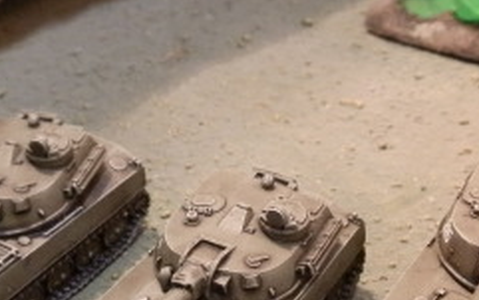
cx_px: 270
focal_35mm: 66
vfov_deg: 19.7
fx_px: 862
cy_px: 207
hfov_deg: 31.0
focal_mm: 5
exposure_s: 1/50
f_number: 3.1
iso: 400
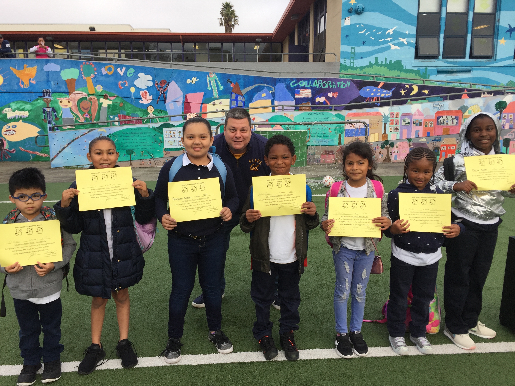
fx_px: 431
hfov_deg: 61.7
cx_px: 258
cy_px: 193
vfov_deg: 48.2
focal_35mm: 29
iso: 32
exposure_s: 1/373
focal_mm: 4.15
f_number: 2.2
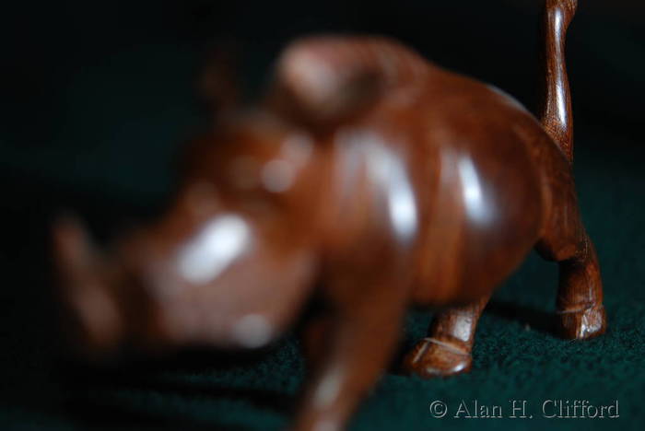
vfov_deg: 15.2
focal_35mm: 90
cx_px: 322
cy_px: 216
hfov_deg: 22.6
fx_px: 1614
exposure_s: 1/60
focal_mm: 60
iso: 100
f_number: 3.2
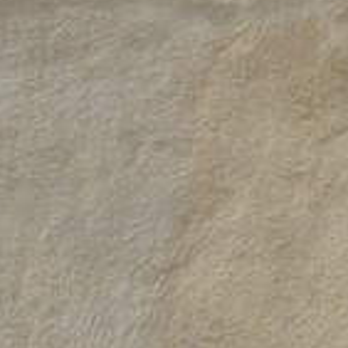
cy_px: -207
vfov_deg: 6.6
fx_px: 2969
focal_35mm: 261
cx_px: 1871
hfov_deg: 5.1
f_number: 11
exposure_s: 1/200
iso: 100
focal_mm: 27
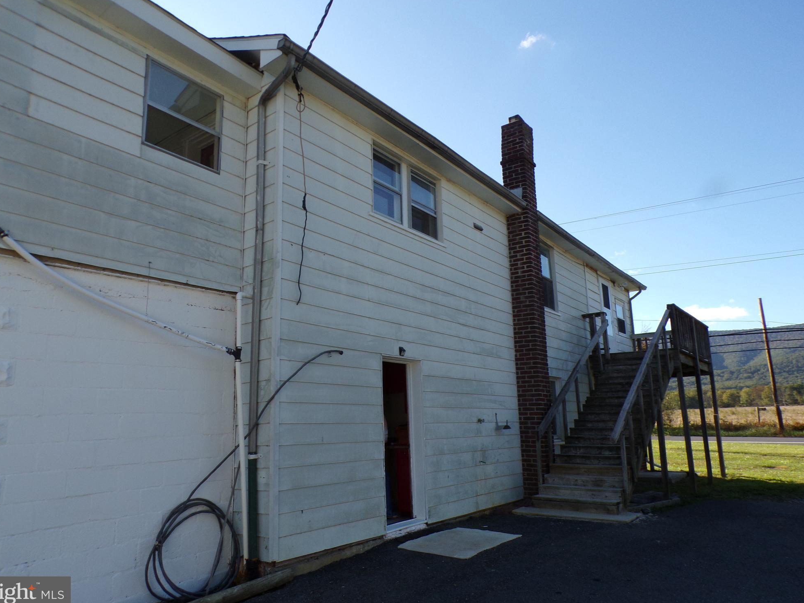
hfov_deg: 69.4
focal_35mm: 25
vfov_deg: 54.9
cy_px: 296
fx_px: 581
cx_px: 387
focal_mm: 4.3
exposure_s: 1/170
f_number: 5.8
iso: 80
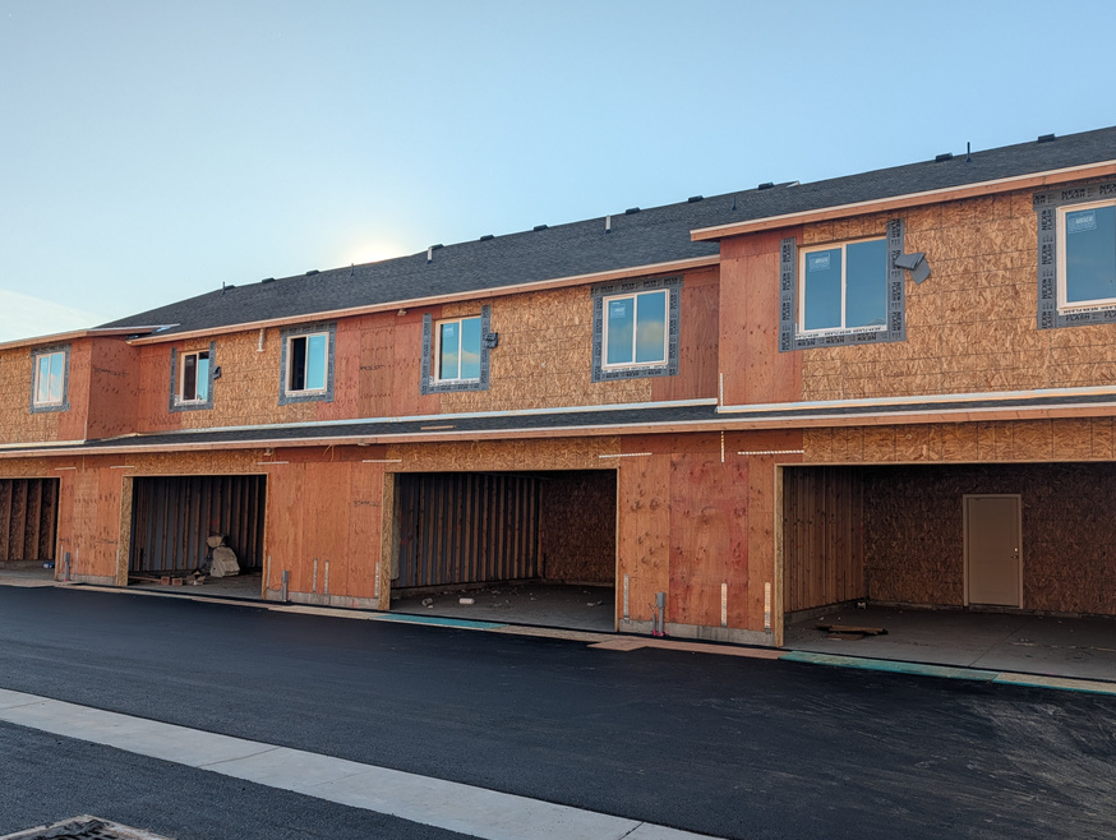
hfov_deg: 63.3
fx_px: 904
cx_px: 594
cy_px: 442
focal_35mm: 28
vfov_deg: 49.8
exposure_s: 1/1081
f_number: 1.68
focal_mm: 6.9
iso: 20
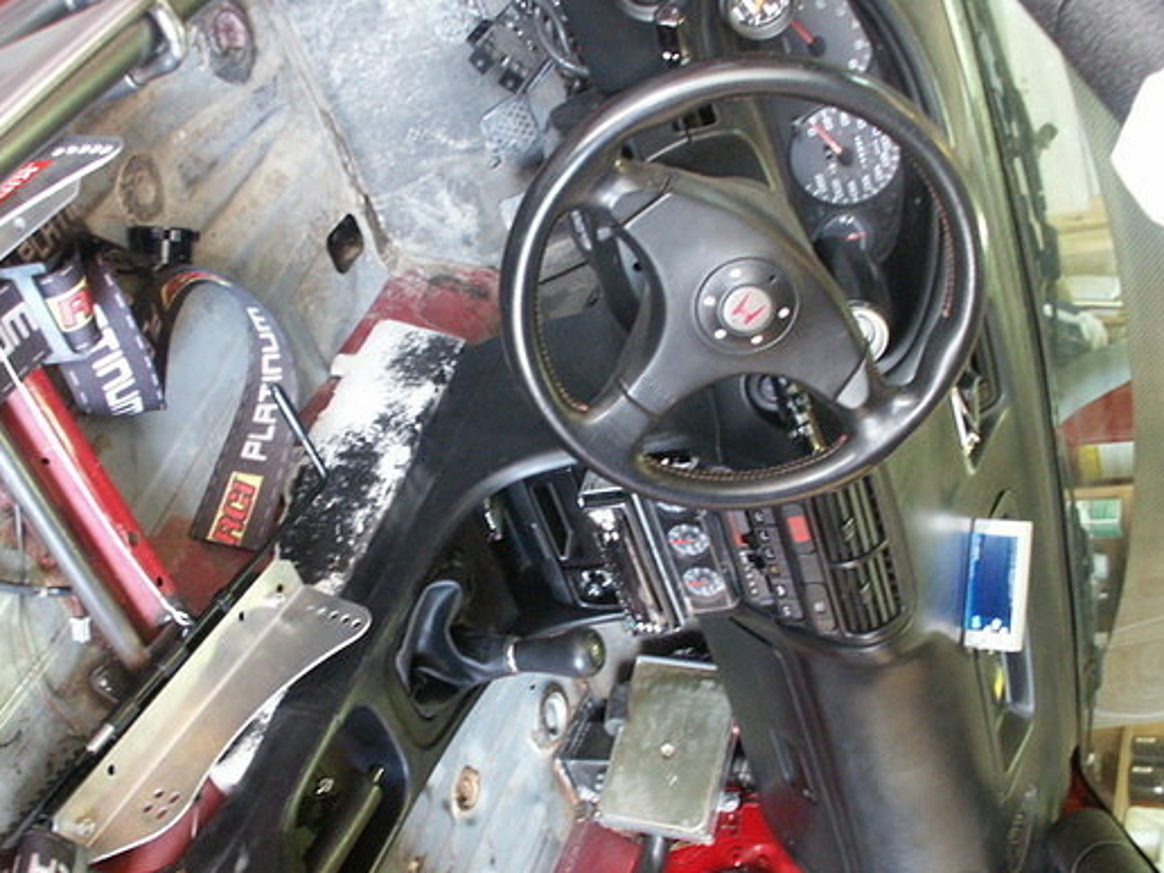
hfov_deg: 41.9
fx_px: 1513
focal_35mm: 45
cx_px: 462
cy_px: 510
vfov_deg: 32.1
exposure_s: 1/10
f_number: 2.8
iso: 200
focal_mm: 7.59
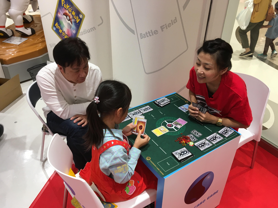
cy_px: 104
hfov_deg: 61.7
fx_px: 233
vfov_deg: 48.2
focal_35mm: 29
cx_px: 139
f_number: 2.2
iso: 40
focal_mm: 4.2
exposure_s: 1/30
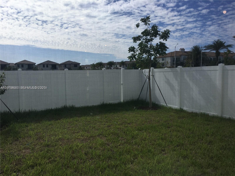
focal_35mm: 29
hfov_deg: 61.7
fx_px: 197
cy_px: 88
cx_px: 118
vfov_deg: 48.2
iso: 25
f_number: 2.2
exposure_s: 1/1131
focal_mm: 4.15
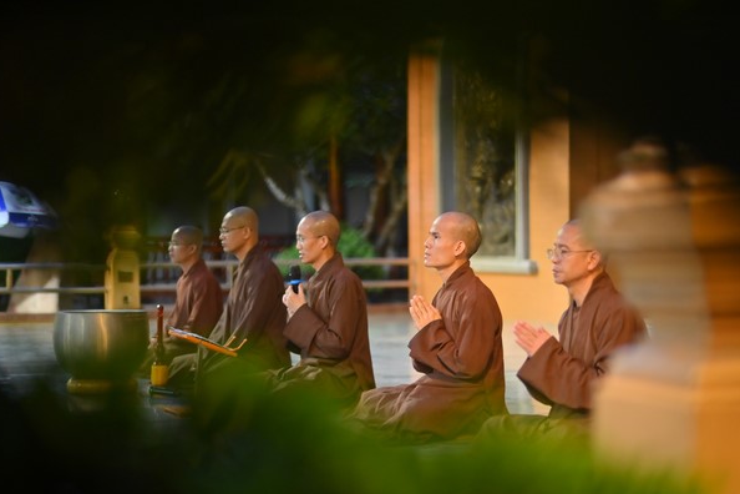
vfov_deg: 14.7
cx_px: 389
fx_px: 1912
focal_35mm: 93
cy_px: 250
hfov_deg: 21.9
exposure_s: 1/100
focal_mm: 85
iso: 1250
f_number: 1.8
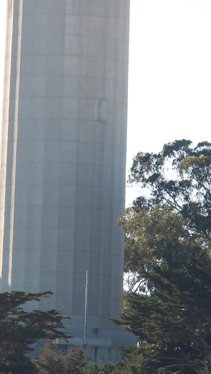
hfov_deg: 1.3
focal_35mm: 964
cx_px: 65
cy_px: 115
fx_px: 9583
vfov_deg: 2.2
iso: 100
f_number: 5
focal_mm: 89.2
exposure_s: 1/250
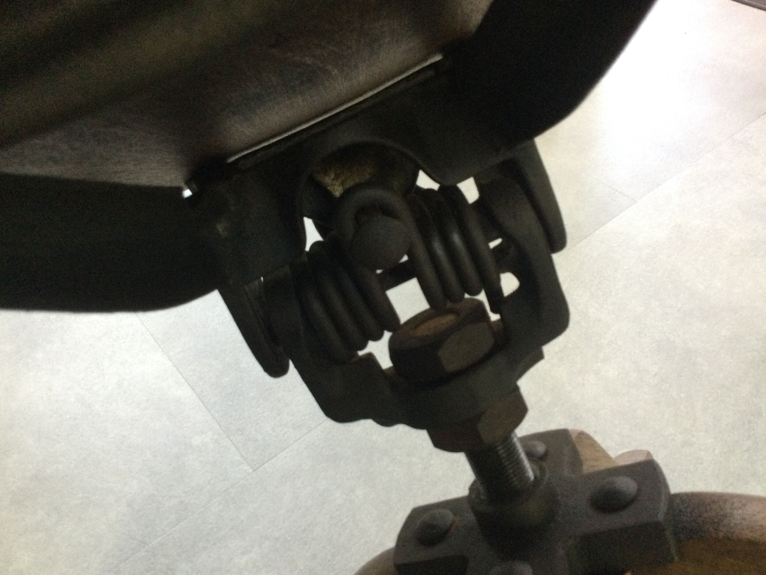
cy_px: 288
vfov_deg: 45.4
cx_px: 383
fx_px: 686
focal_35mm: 31
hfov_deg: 58.4
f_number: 2.4
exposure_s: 1/20
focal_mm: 3.3
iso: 200
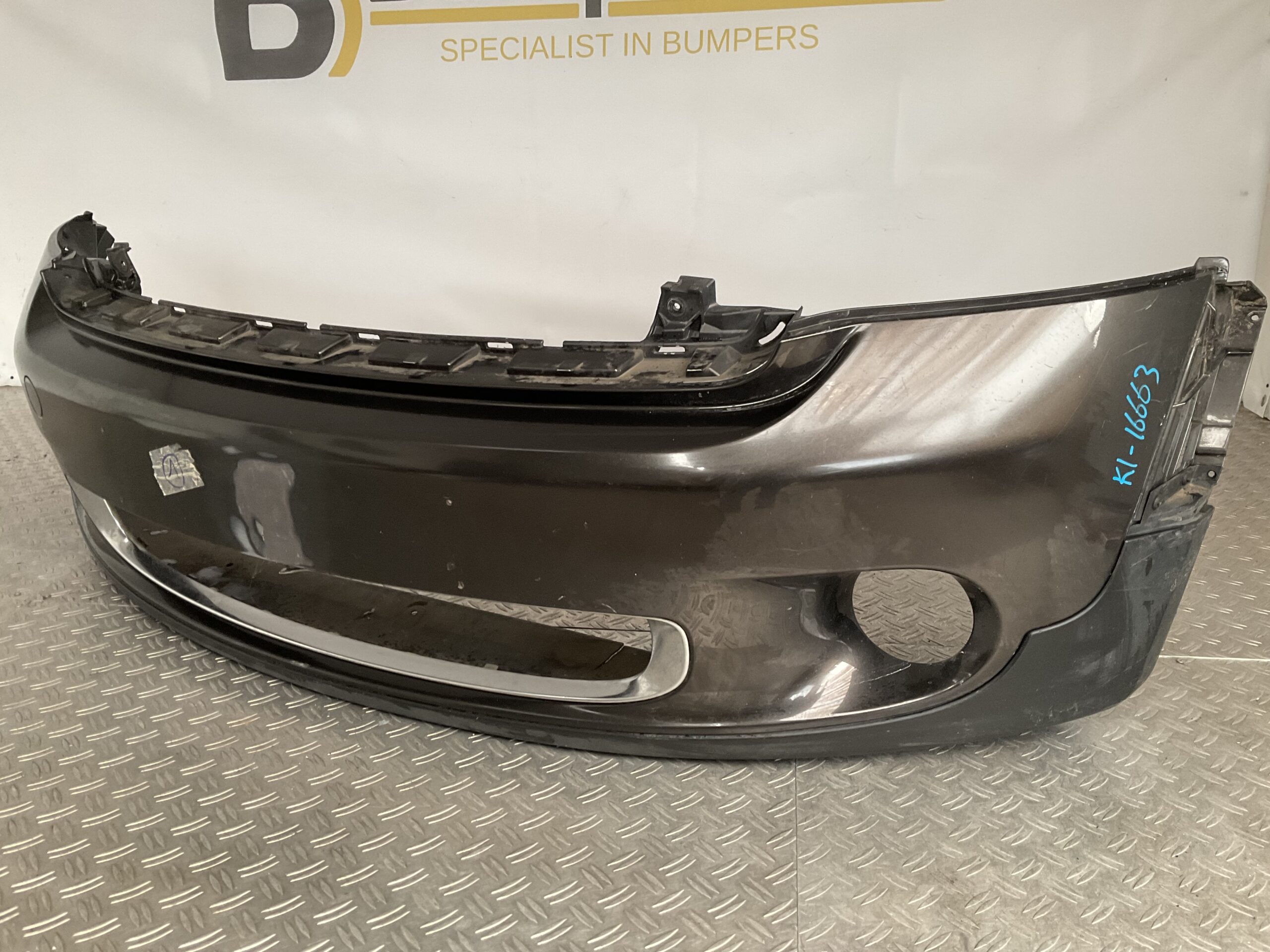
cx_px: 635
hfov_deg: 61.7
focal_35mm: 29
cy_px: 476
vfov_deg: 48.2
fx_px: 1064
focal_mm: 3
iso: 80
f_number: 1.8
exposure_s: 1/50
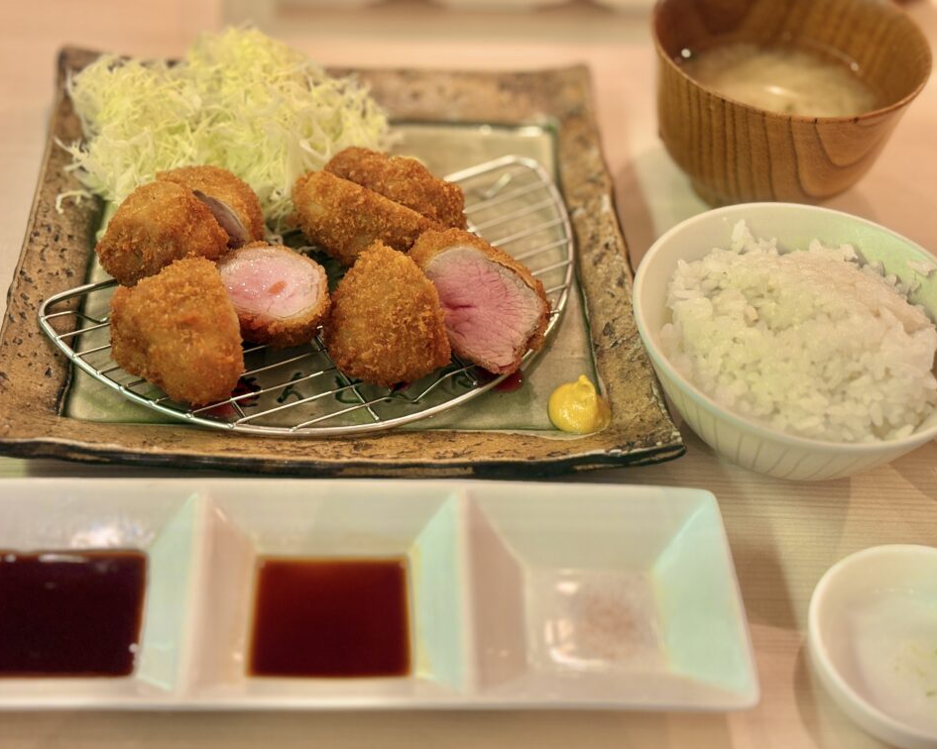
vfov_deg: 27.6
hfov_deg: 34.1
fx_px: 1525
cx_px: 435
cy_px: 378
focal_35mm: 55
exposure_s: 1/40
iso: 125
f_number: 1.6
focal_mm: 5.96
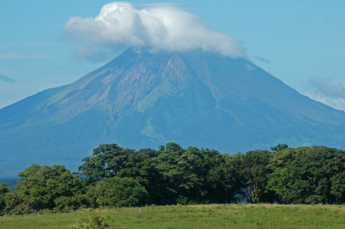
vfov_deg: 5.9
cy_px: 114
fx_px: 2226
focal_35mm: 232
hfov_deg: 8.9
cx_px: 172
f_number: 6.3
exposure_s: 1/640
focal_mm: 155
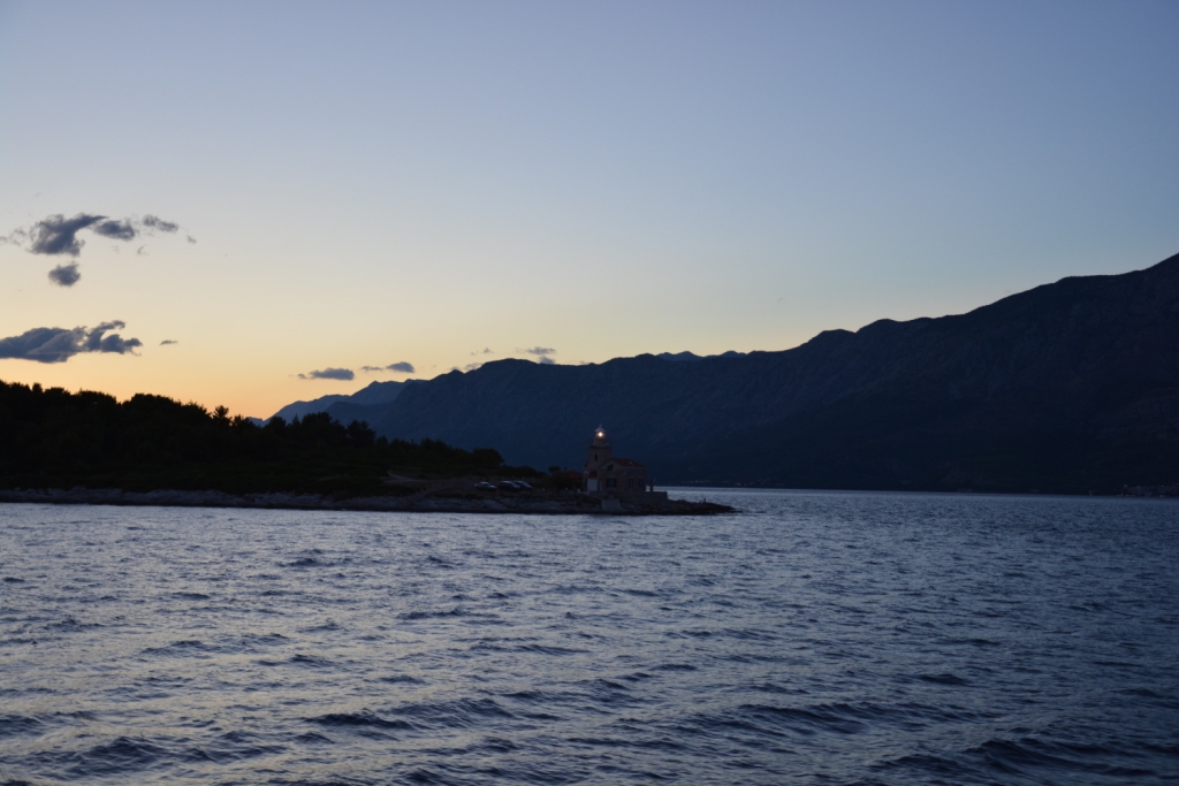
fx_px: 1719
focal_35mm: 52
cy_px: 393
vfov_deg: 25.8
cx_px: 590
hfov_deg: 37.8
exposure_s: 1/50
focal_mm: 35
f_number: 4.5
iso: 400
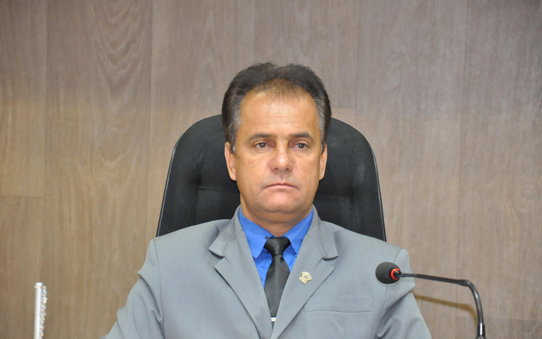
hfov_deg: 13.0
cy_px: 180
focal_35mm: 161
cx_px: 271
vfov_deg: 8.2
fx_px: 2371
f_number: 5.6
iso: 2000
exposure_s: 1/60
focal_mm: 105
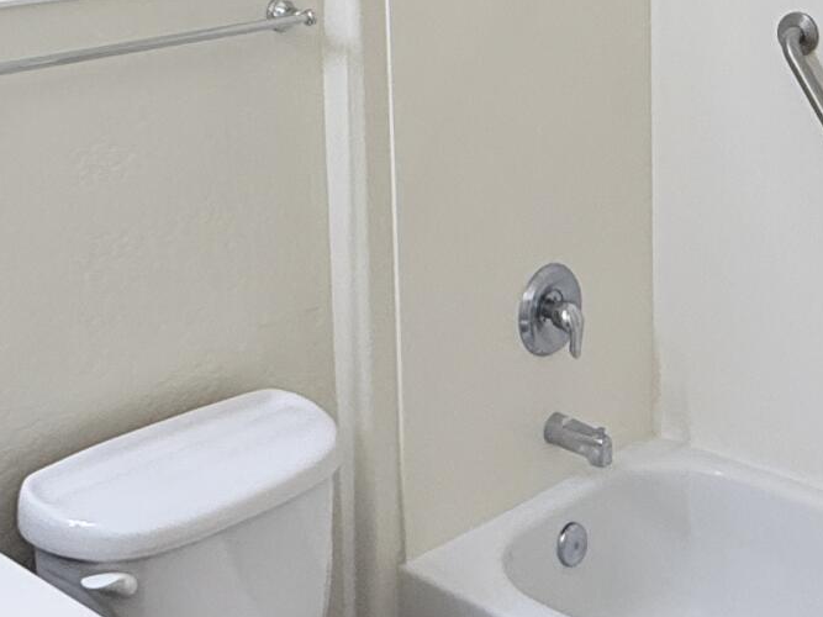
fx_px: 1498
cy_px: 42
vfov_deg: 22.6
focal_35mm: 63
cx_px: 469
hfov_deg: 30.7
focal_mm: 2.22
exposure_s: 1/120
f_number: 2.2
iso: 160
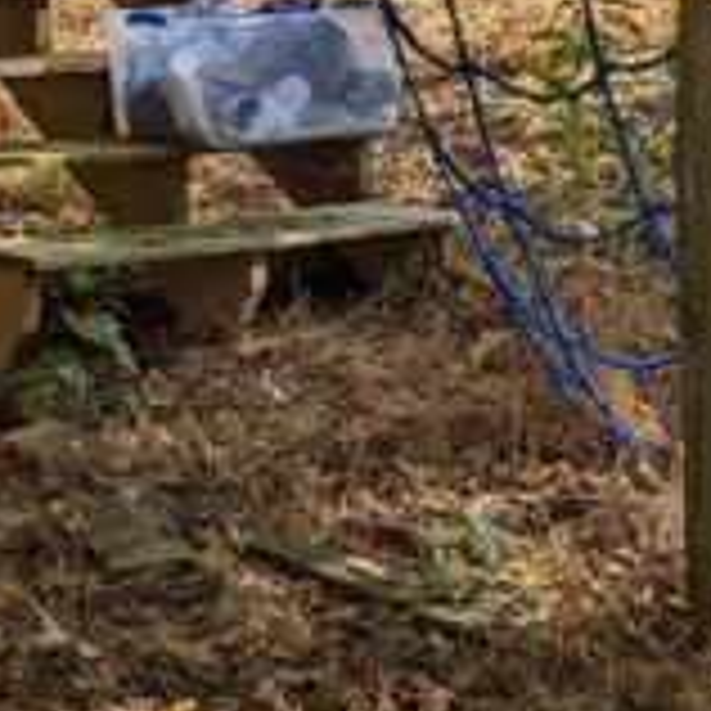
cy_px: 43
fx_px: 2184
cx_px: -346
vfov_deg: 18.1
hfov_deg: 16.8
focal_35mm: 94
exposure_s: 1/555
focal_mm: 6.81
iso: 37
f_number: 1.85
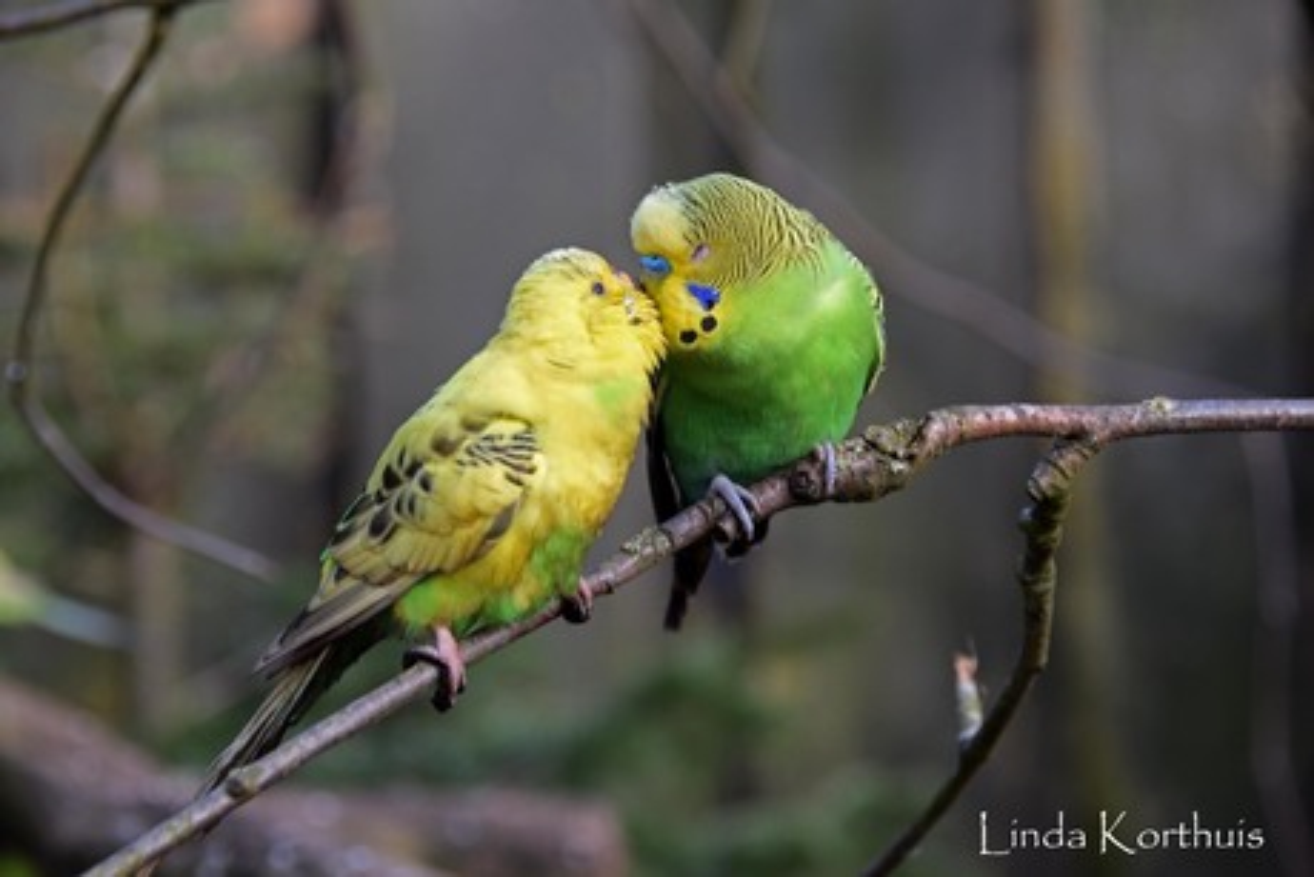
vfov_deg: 8.7
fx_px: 5750
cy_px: 438
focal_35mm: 158
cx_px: 657
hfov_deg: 13.0
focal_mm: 105
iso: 400
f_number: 6.3
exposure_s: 1/160
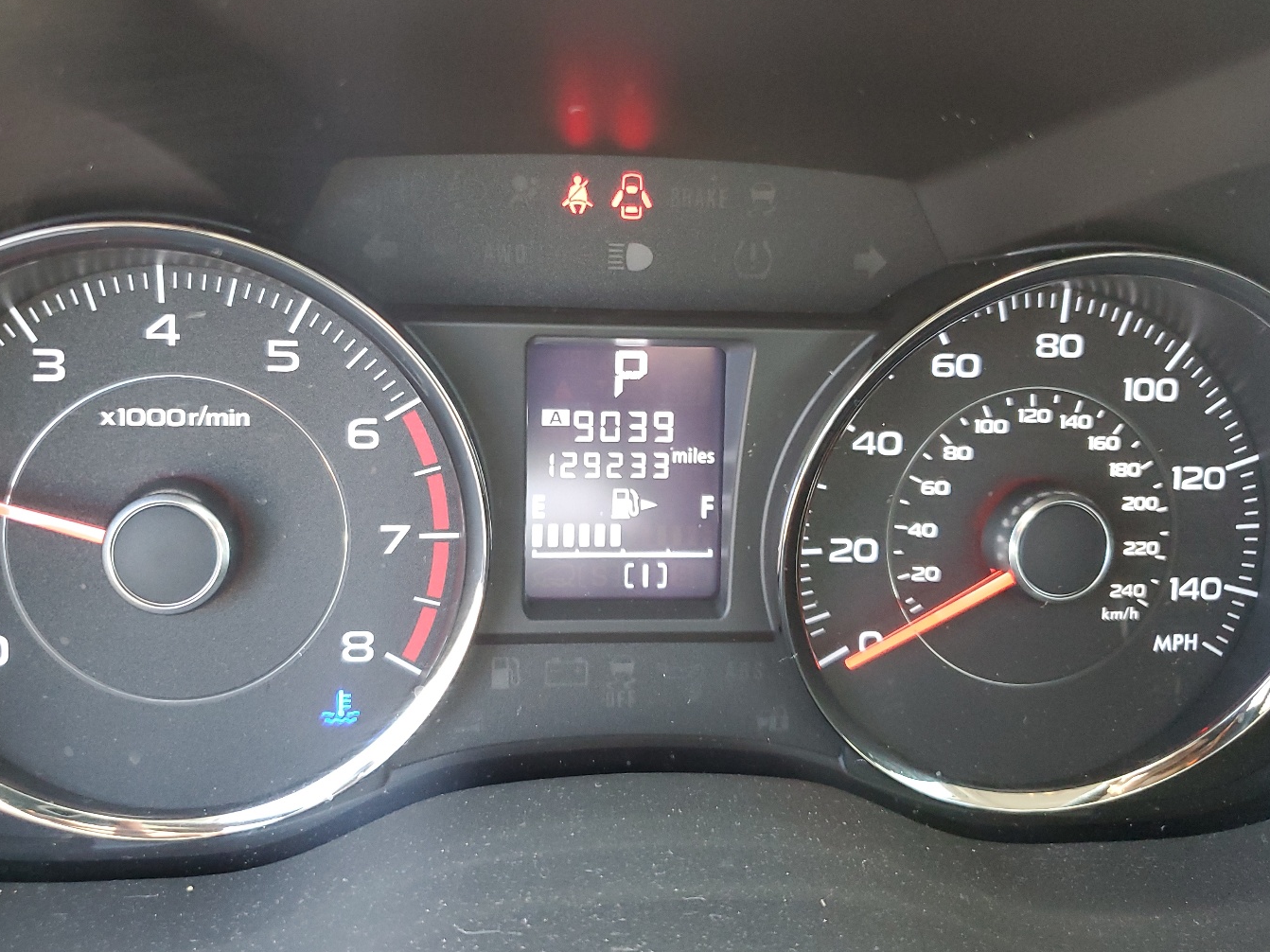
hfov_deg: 58.3
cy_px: 432
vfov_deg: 45.4
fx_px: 1137
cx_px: 581
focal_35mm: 31
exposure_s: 1/60.2
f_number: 1.5
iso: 230
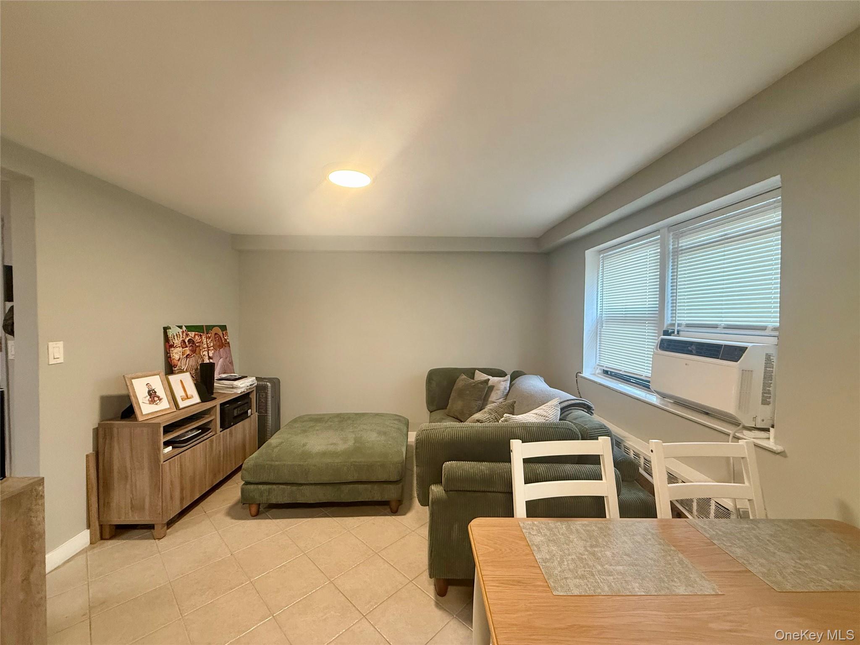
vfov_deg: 85.7
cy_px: 322
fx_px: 348
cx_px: 430
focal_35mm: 14
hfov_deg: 102.1
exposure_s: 1/60
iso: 400
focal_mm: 2.22
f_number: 2.2
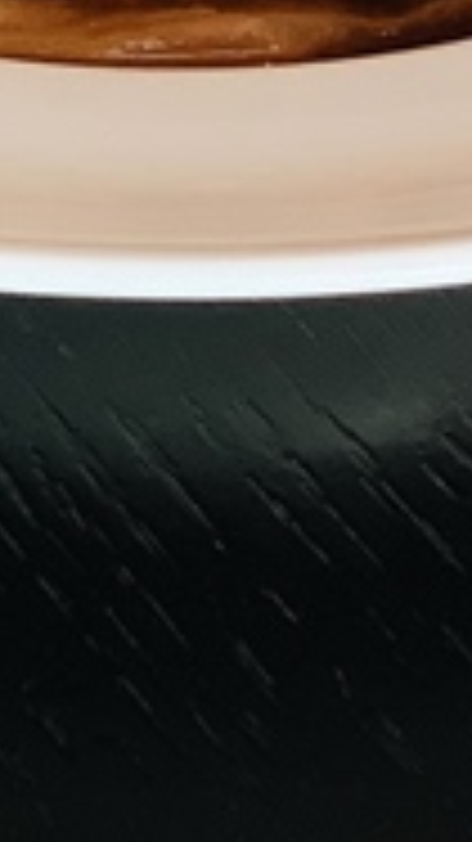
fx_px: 4857
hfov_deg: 5.6
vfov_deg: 9.4
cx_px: 202
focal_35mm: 218
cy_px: -666
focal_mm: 6
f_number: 2.4
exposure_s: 1/60
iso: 100
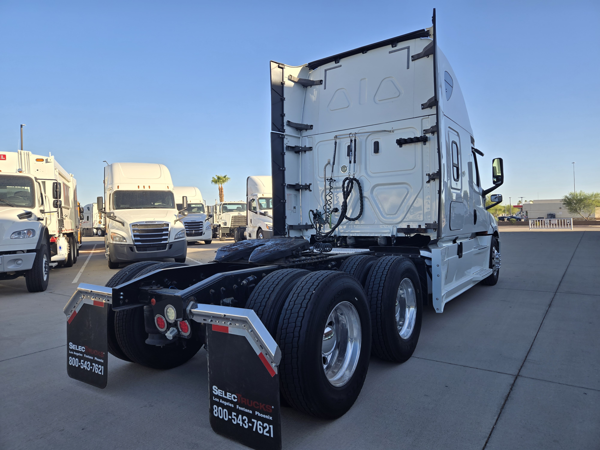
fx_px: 399
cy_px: 225
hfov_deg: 73.9
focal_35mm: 23
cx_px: 300
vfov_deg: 58.9
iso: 25
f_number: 1.8
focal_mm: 5.4
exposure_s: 1/1114
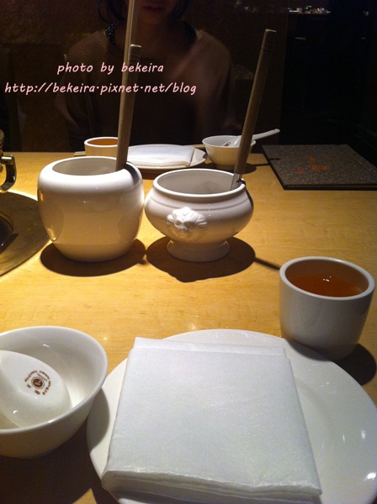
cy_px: 252
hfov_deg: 40.6
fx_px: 510
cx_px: 188
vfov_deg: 52.7
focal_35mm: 35
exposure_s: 1/15
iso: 125
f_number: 2.8
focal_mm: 3.85
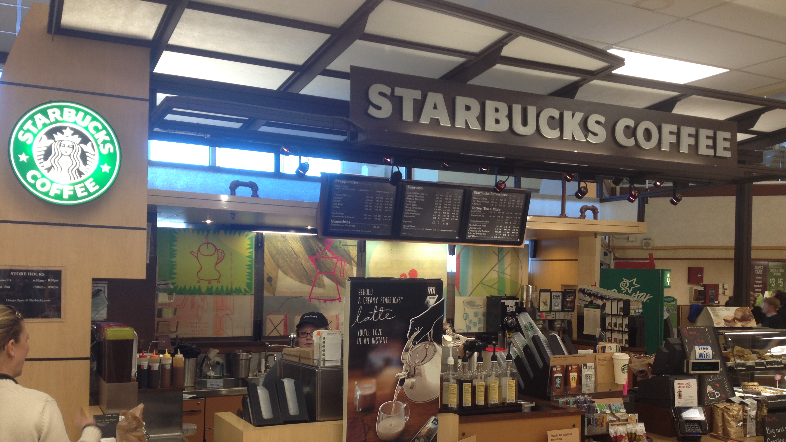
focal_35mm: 39
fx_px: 813
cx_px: 391
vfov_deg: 30.3
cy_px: 286
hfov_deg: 51.6
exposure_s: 1/30
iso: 50
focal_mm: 4.28
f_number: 2.4
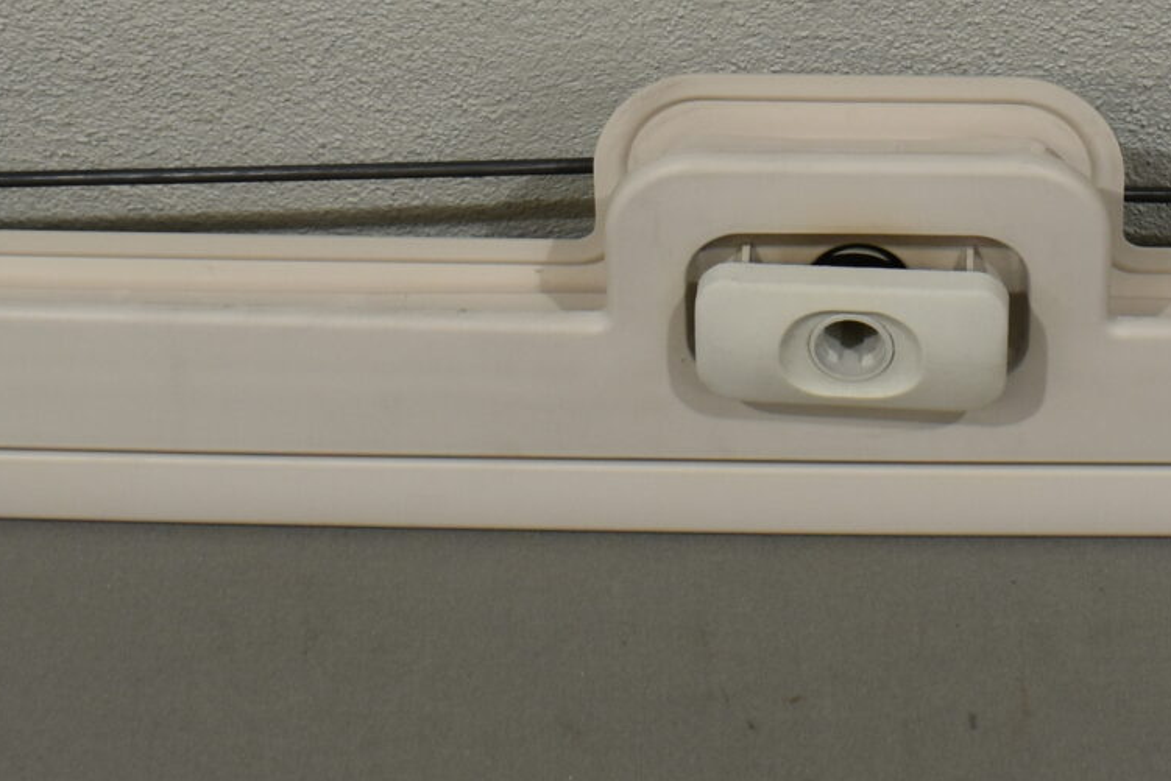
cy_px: -105
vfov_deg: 14.5
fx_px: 2993
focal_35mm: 92
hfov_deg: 21.8
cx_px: 981
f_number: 5.6
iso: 250
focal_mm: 18
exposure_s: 1/125
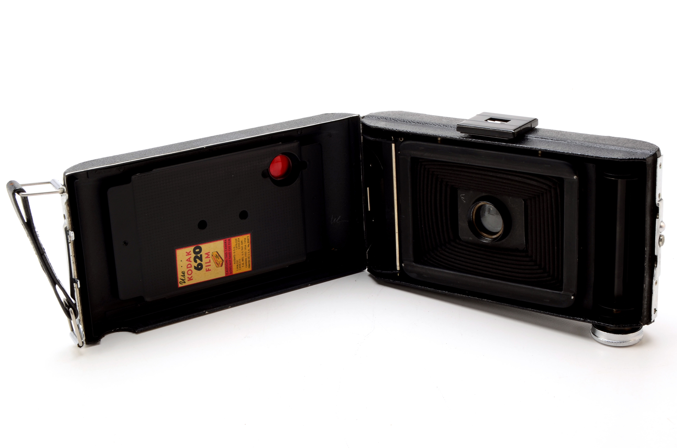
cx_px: 338
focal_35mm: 60
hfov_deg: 33.5
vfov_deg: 22.5
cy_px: 224
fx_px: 1126
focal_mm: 40
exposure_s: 1/160
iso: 100
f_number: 18
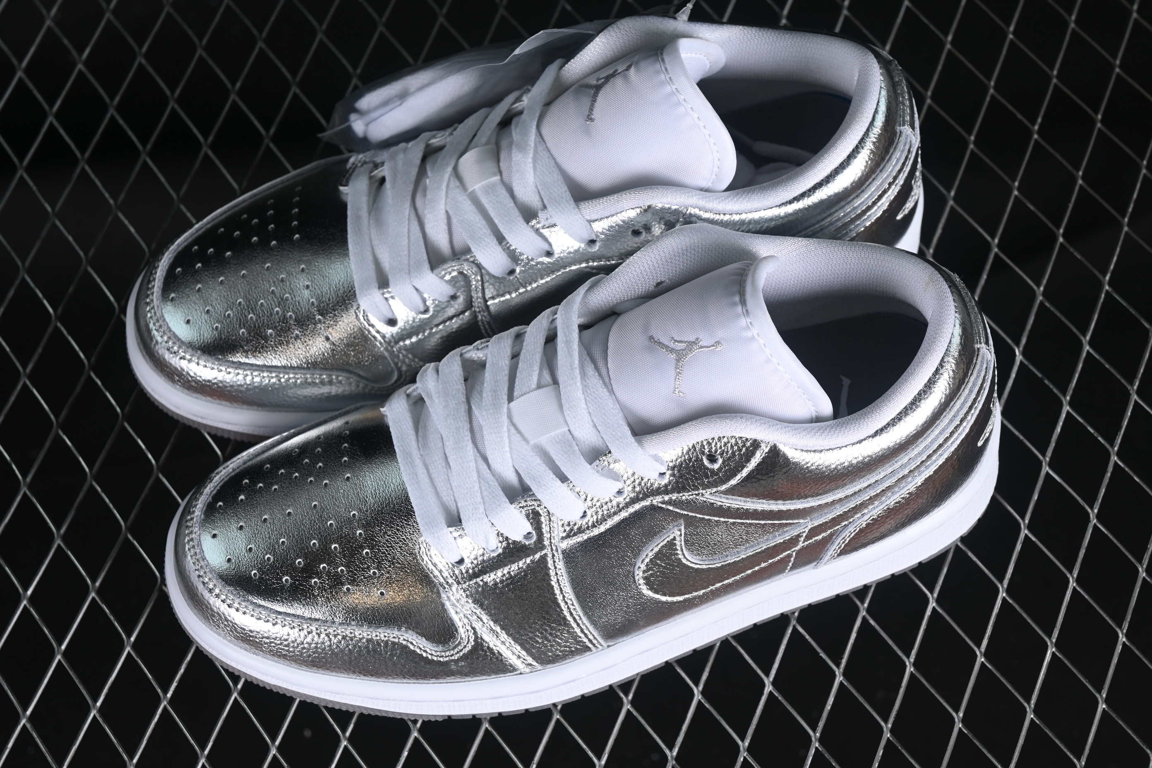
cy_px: 384
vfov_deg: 18.2
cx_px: 576
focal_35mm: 75
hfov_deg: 27.0
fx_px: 2400
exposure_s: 1/80
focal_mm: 50
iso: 160
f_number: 7.1
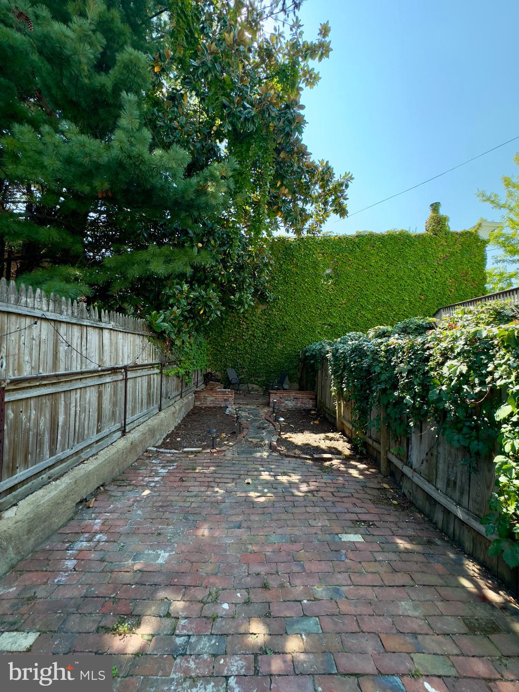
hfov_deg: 85.7
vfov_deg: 102.1
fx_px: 280
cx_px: 260
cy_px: 346
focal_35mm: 14
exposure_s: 1/225
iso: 40
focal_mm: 2.22
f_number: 2.2
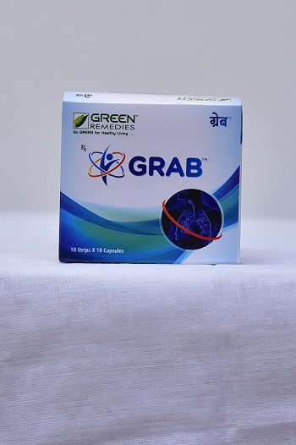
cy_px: 222
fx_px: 1013
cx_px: 148
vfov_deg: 24.8
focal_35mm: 82
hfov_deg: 16.6
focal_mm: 82
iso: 1250
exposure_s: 1/160
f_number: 4.5
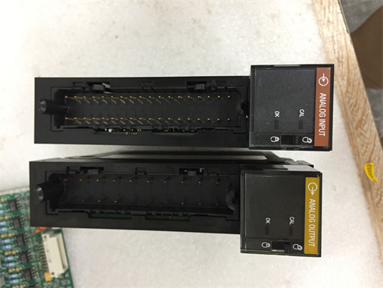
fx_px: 321
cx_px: 192
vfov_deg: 48.2
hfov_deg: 61.7
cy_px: 144
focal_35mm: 29
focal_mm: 4.15
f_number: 2.2
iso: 200
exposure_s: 1/33
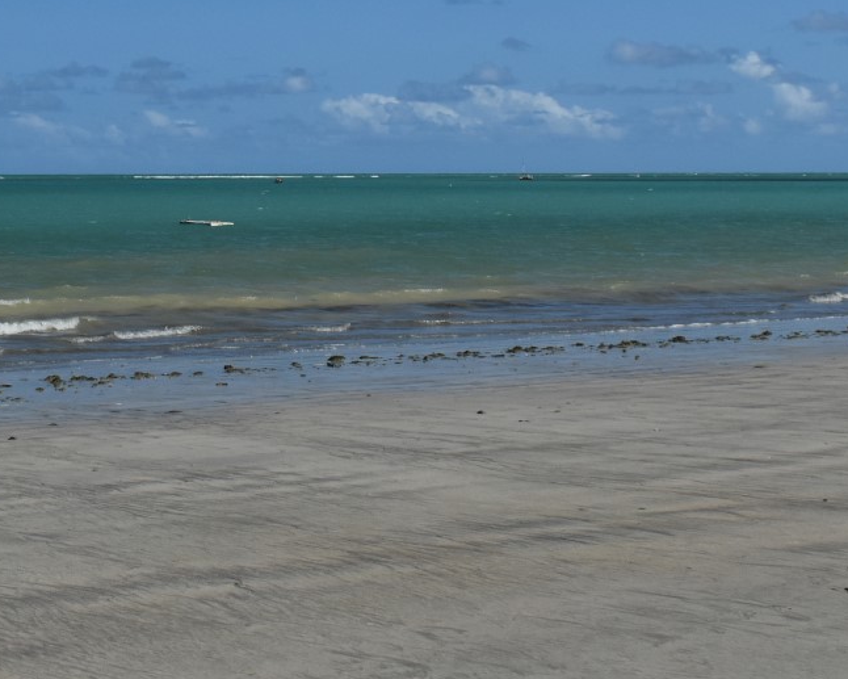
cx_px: 206
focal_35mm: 81
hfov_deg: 23.3
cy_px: 214
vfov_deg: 18.8
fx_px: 2038
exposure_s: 1/1600
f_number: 6.3
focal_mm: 23
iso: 400
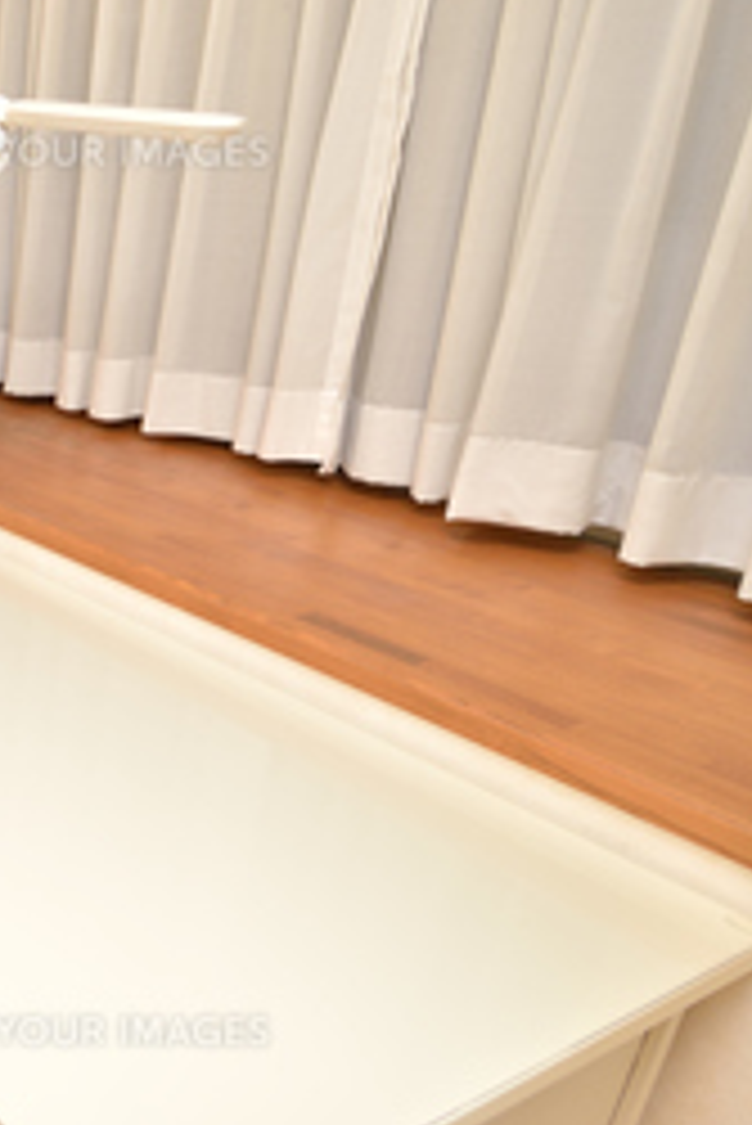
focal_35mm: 33
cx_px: -266
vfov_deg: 57.2
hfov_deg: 30.2
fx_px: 1032
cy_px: 592
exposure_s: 1/320
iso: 100
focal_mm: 12
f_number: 5
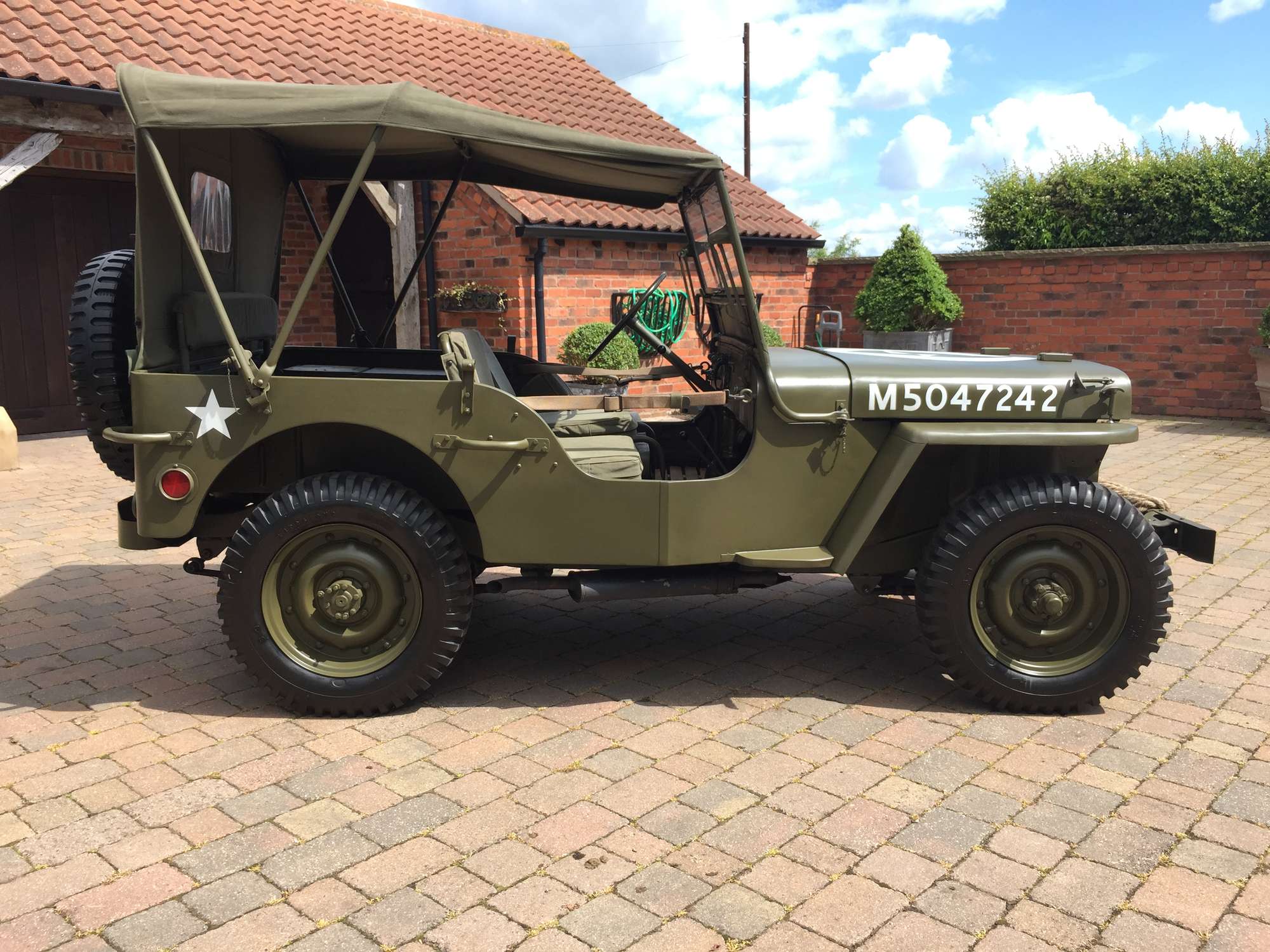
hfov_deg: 61.7
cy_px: 476
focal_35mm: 29
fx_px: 1064
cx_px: 635
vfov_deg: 48.2
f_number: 2.2
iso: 32
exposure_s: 1/842
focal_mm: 4.15
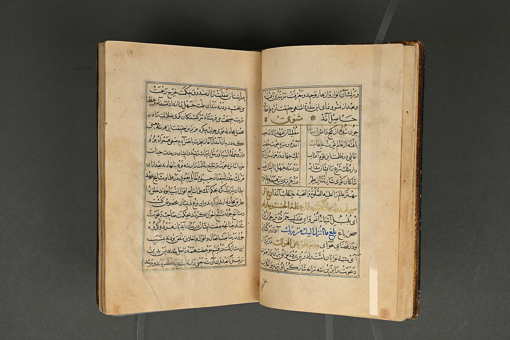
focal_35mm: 57
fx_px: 807
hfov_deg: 35.1
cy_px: 170
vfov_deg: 23.8
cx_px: 255
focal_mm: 57
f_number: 13
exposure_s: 1/30
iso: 250
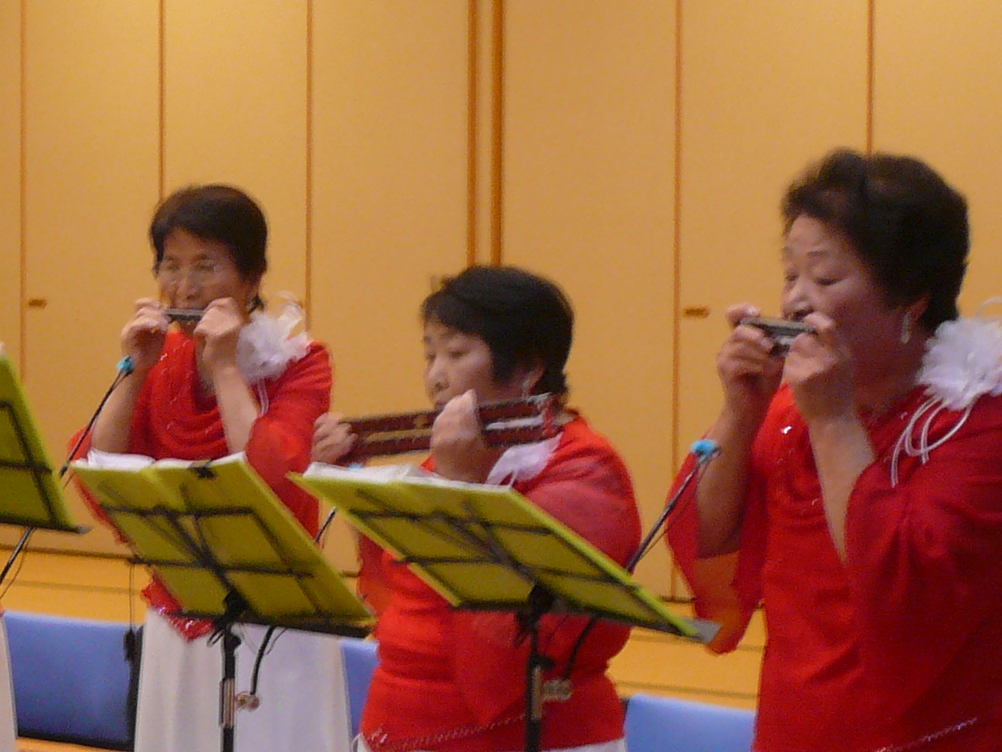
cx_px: -39
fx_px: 3214
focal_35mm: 111
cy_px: 447
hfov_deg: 17.3
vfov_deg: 13.3
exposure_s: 1/15
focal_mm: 6.9
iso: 100
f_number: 3.3
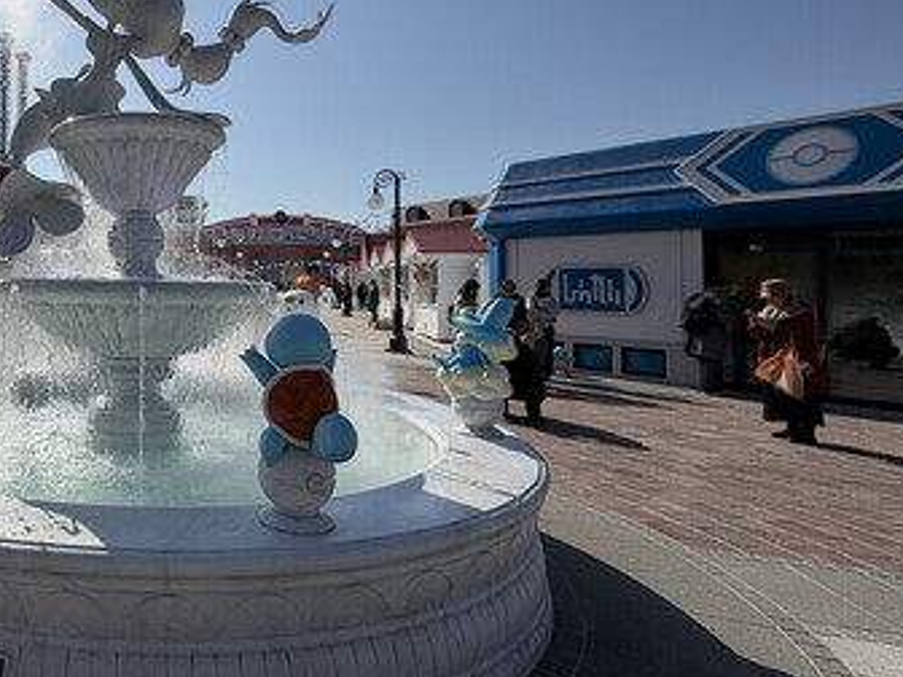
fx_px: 652
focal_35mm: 25
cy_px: 258
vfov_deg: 54.3
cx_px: 113
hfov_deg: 60.3
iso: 20
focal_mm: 2.22
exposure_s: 1/1901
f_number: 2.2
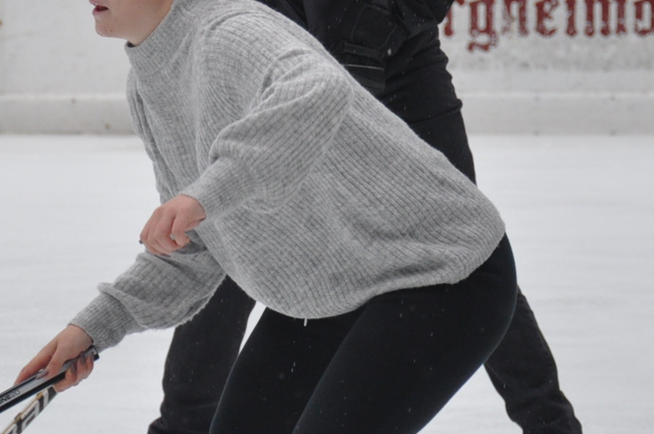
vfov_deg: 3.9
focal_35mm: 348
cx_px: 258
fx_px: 6315
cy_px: 120
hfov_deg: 5.9
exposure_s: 1/1000
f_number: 5.3
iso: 500
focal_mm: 80
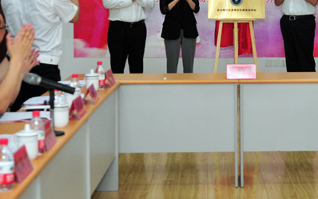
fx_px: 824
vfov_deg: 13.7
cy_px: 22
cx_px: 247
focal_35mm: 95
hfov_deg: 21.6
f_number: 2.8
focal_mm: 31
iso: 640
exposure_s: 1/200
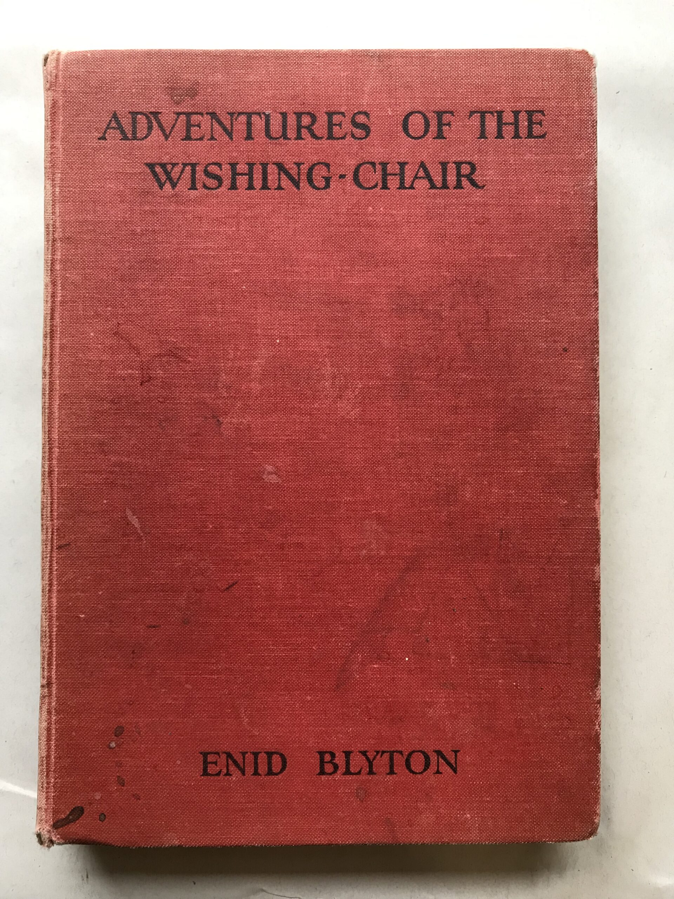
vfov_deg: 63.4
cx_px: 337
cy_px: 450
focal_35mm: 28
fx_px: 727
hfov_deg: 49.7
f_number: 1.8
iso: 32
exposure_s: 1/33
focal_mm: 3.99
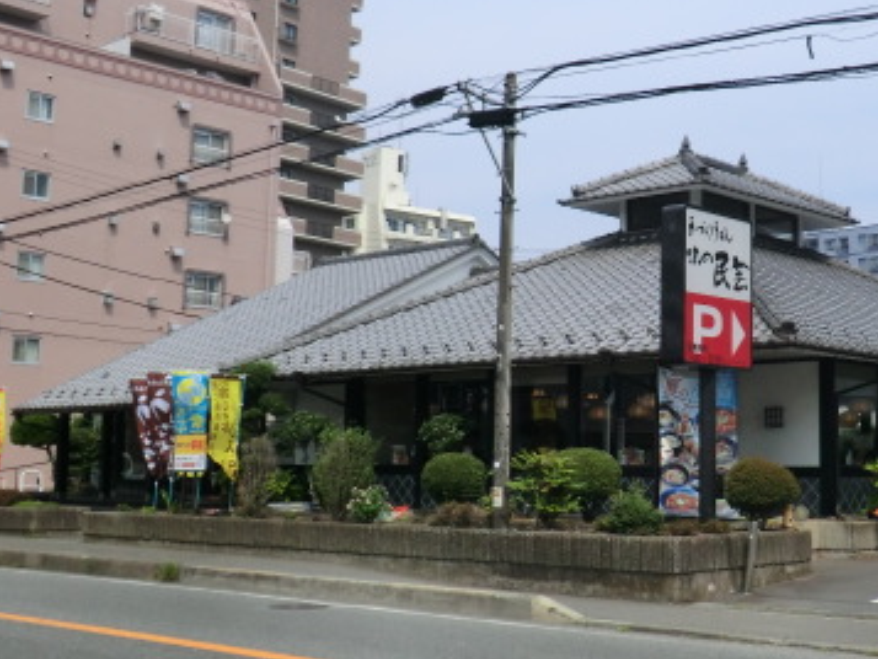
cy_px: 325
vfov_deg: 28.0
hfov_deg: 35.7
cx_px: 689
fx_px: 1319
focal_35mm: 52
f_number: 7.9
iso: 80
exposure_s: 1/250
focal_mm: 5.2
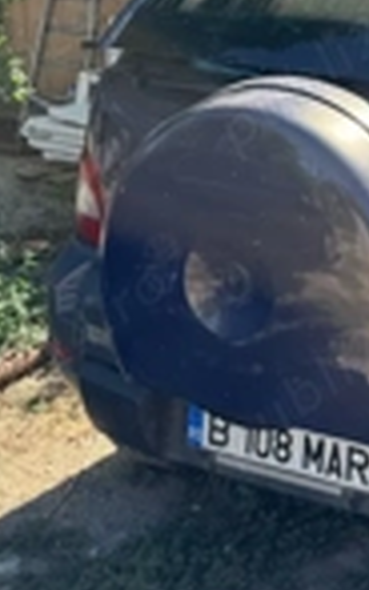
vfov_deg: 29.0
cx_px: 429
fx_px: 1109
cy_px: 100
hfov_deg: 18.0
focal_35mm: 69
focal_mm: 6.76
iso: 80
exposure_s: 1/1238
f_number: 1.78
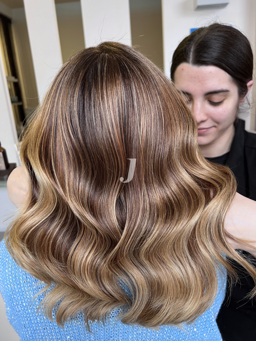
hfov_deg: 53.1
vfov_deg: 67.3
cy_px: 170
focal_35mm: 26
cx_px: 128
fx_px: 256
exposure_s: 1/50
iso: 125
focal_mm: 5.7
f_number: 1.5
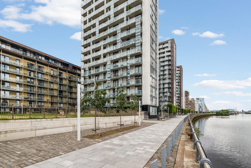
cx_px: 126
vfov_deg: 73.8
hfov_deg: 96.7
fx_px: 112
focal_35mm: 16
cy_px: 84
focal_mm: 16
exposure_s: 1/100
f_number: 8
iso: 125
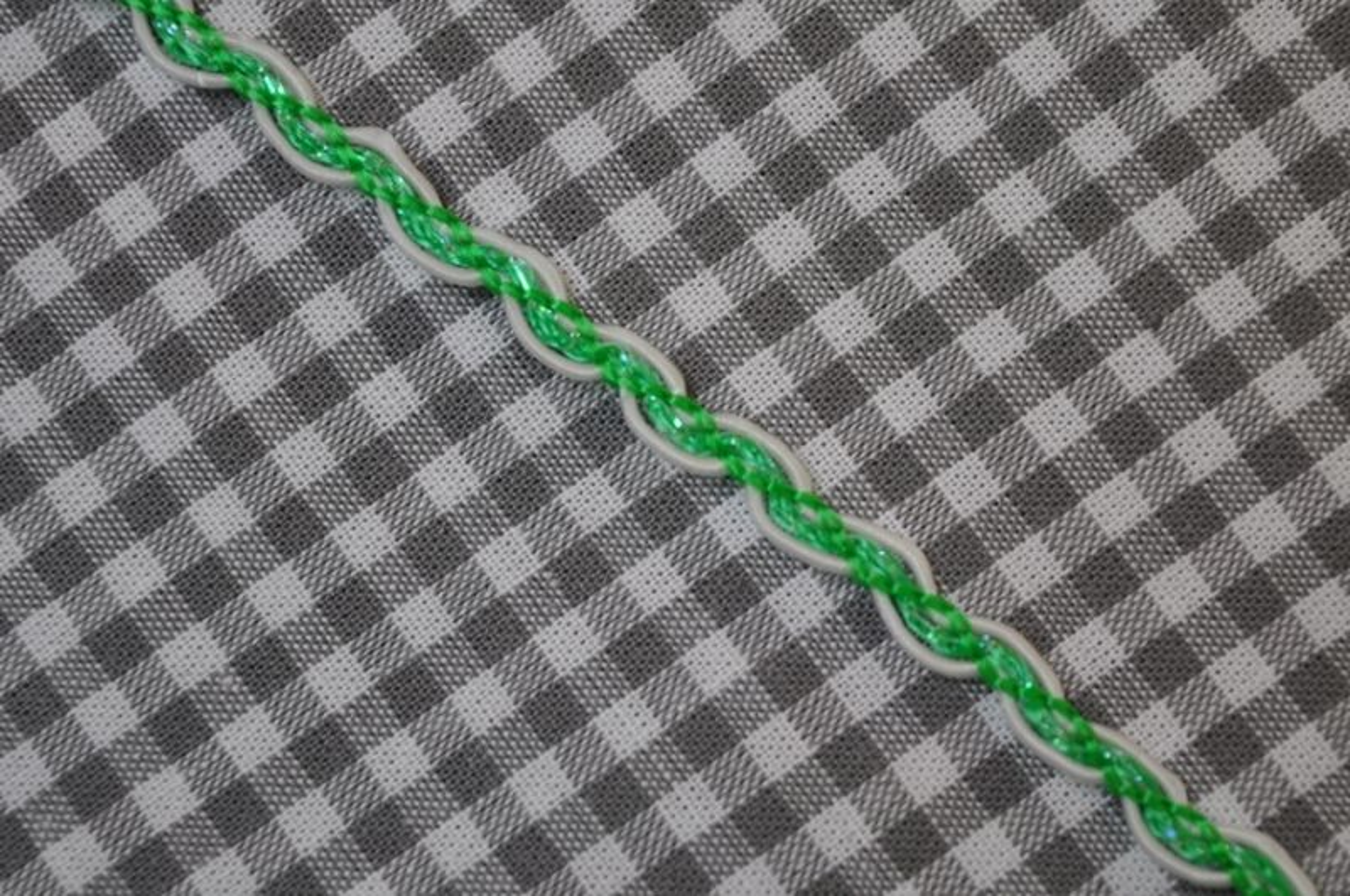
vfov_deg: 16.5
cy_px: 448
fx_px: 3089
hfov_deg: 24.7
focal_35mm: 82
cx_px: 675
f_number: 5.6
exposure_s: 1/80
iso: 400
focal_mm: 55
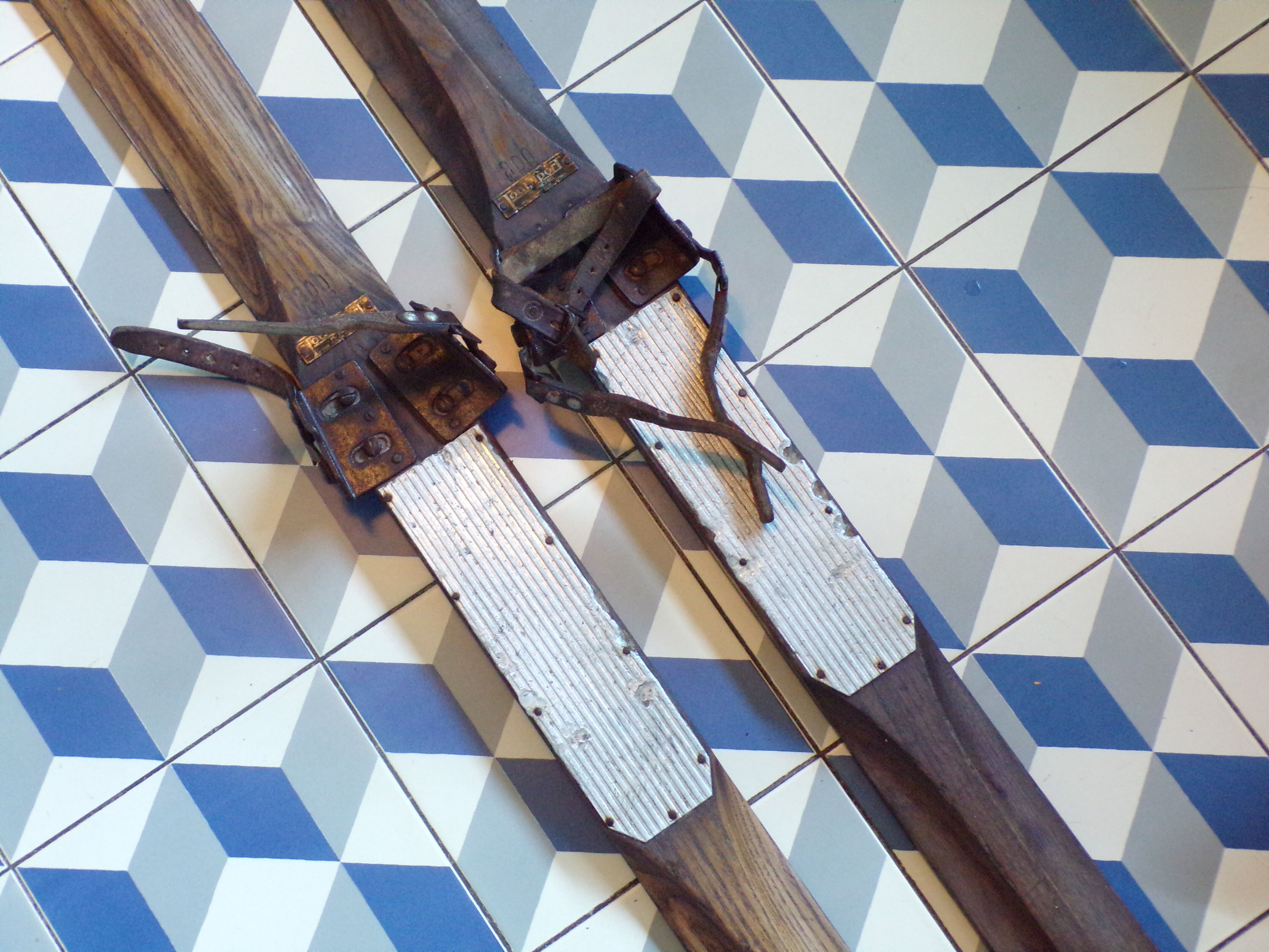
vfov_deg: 29.7
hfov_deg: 38.9
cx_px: 634
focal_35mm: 49
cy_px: 476
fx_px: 1796
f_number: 3.5
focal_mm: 8.7
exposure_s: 1/17
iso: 583
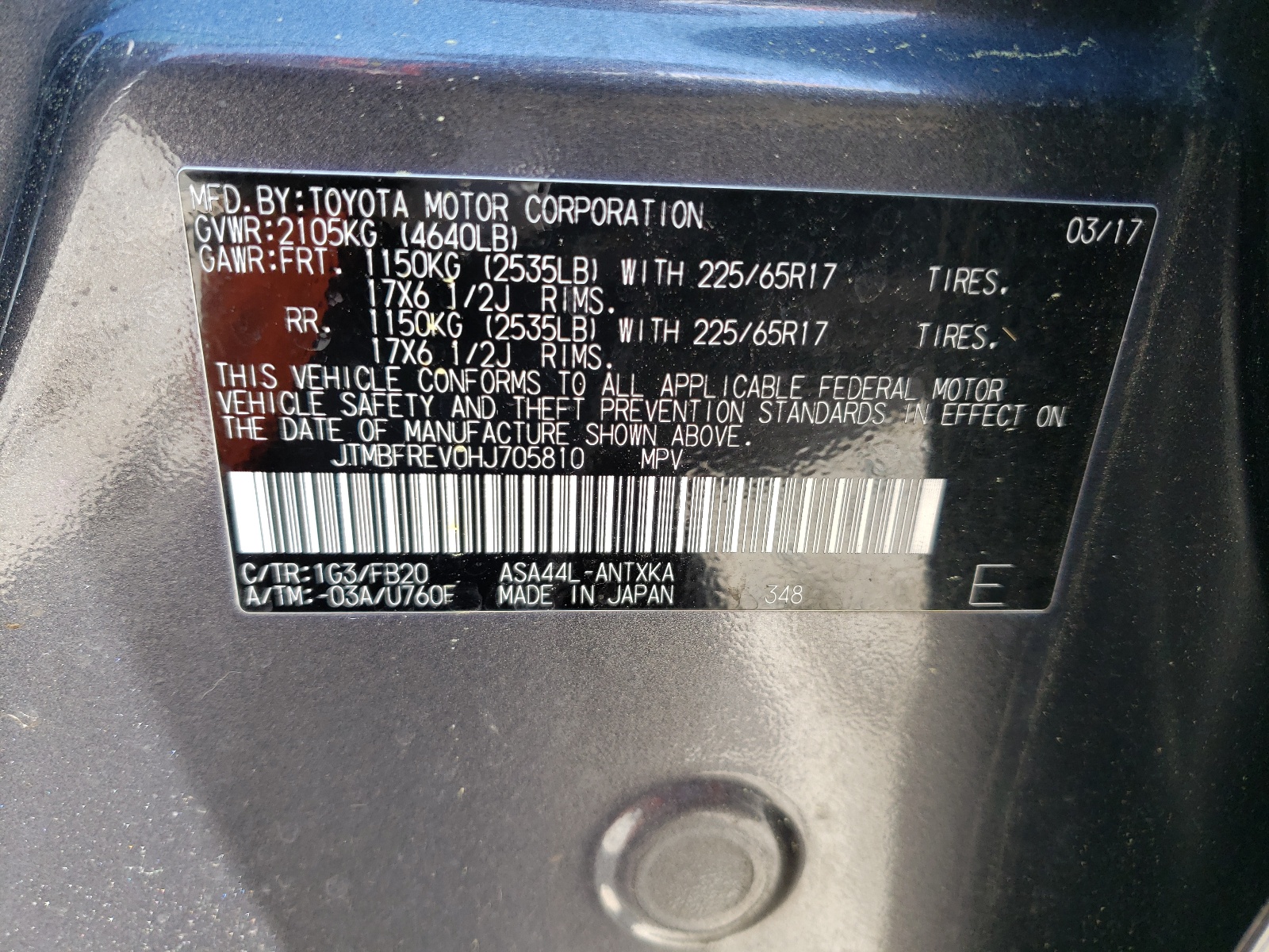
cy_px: 476
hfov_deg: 67.3
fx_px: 953
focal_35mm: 26
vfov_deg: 53.1
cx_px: 634
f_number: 1.5
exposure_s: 1/169
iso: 50
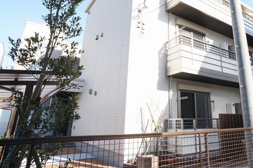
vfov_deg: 37.3
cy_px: 55
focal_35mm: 35
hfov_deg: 53.7
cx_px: 164
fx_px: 246
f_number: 8
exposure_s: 1/160
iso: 200
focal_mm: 16
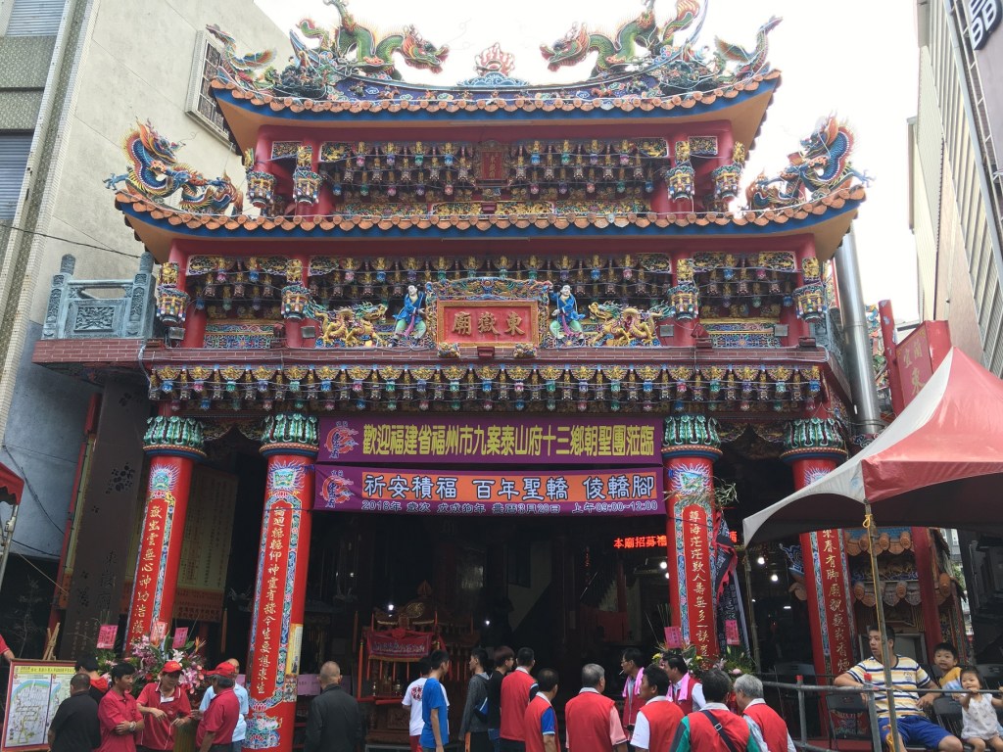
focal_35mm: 29
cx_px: 502
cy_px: 376
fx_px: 840
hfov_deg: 61.7
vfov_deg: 48.2
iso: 40
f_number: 2.2
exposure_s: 1/120
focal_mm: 4.15
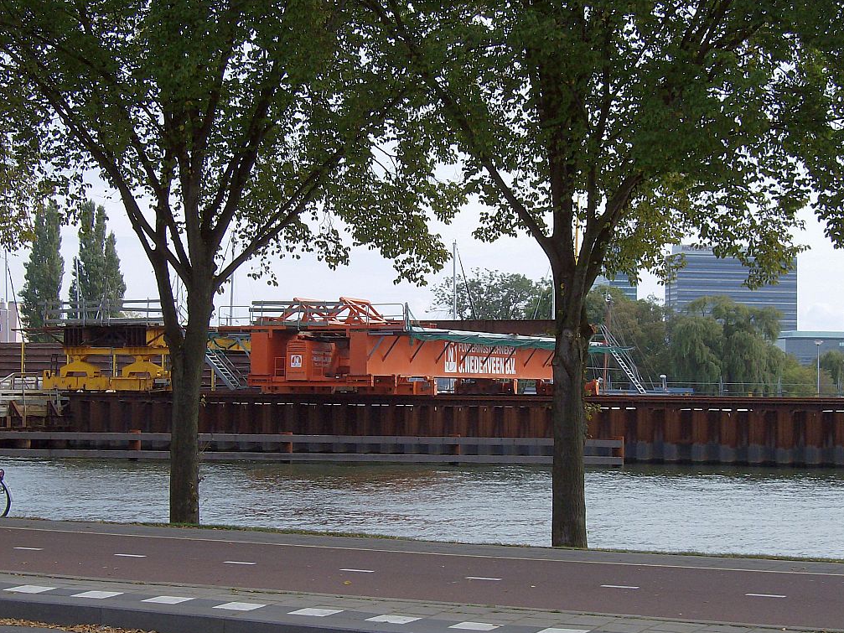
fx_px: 1731
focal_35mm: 71
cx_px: 427
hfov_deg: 27.4
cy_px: 317
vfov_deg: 20.7
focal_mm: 11.6
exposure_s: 1/327
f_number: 6.2
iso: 100
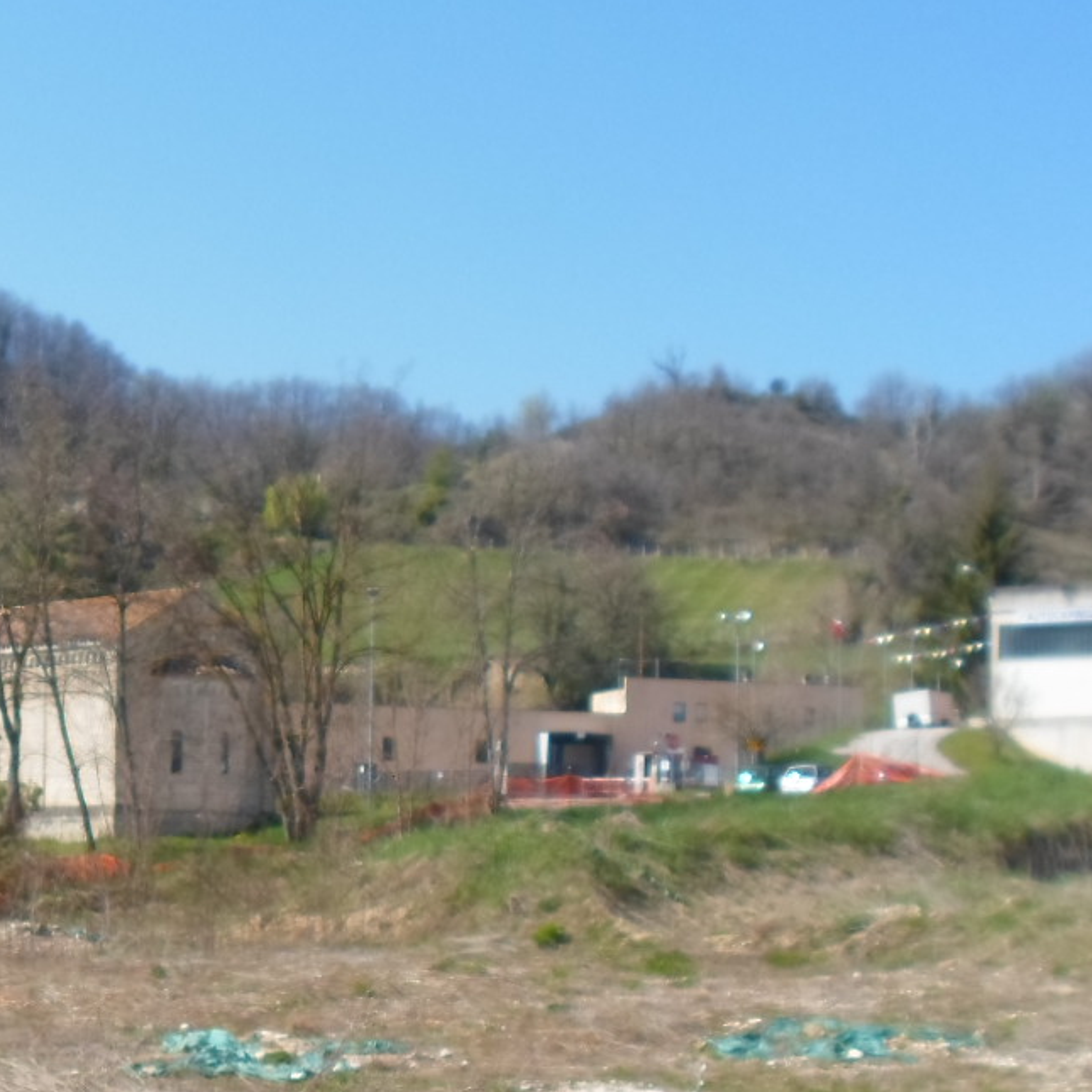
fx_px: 2427
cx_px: 240
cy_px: 904
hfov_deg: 25.0
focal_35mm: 68
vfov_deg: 24.9
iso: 80
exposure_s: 1/1000
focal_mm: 4.5
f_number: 2.5
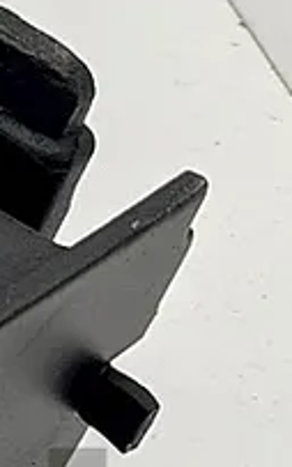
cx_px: -959
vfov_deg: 12.8
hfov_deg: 6.3
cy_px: 288
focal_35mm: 163
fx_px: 2074
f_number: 1.79
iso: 100
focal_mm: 4.74
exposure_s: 1/138
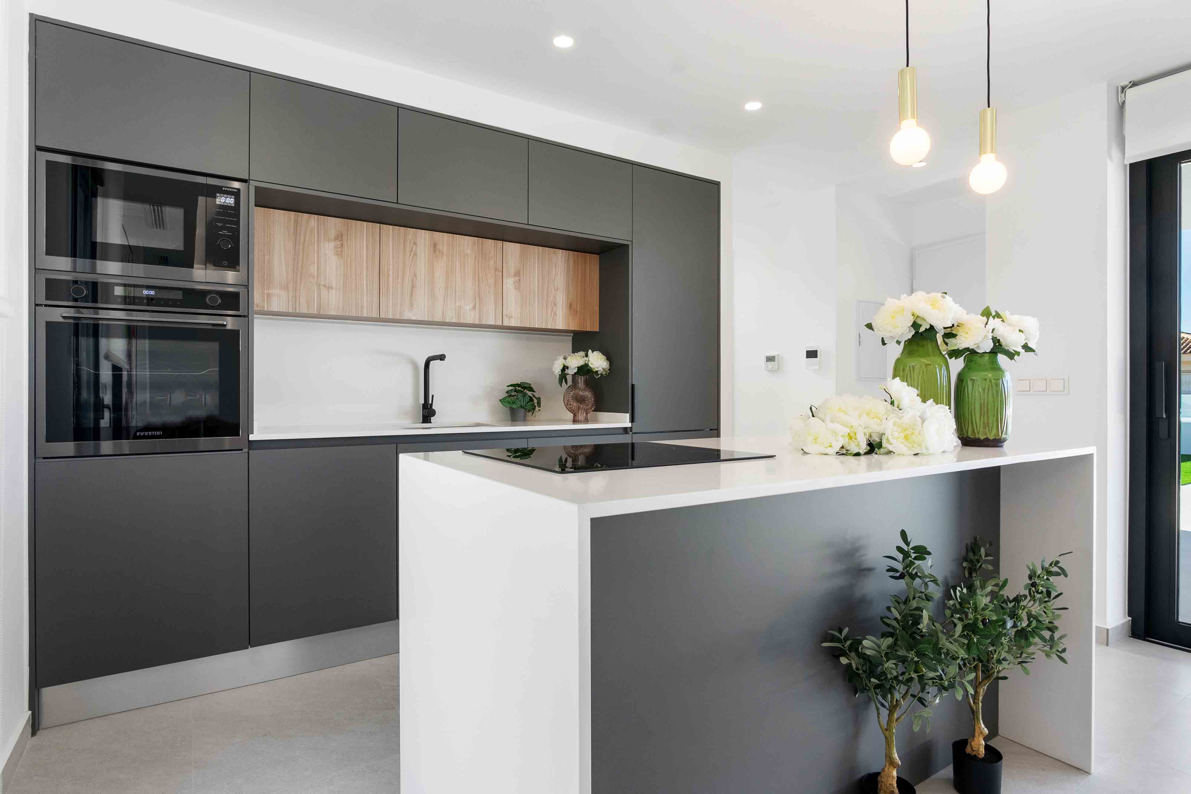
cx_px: 596
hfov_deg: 90.0
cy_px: 397
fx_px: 595
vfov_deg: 67.4
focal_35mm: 18
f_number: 8
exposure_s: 1/15
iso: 320
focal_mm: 12
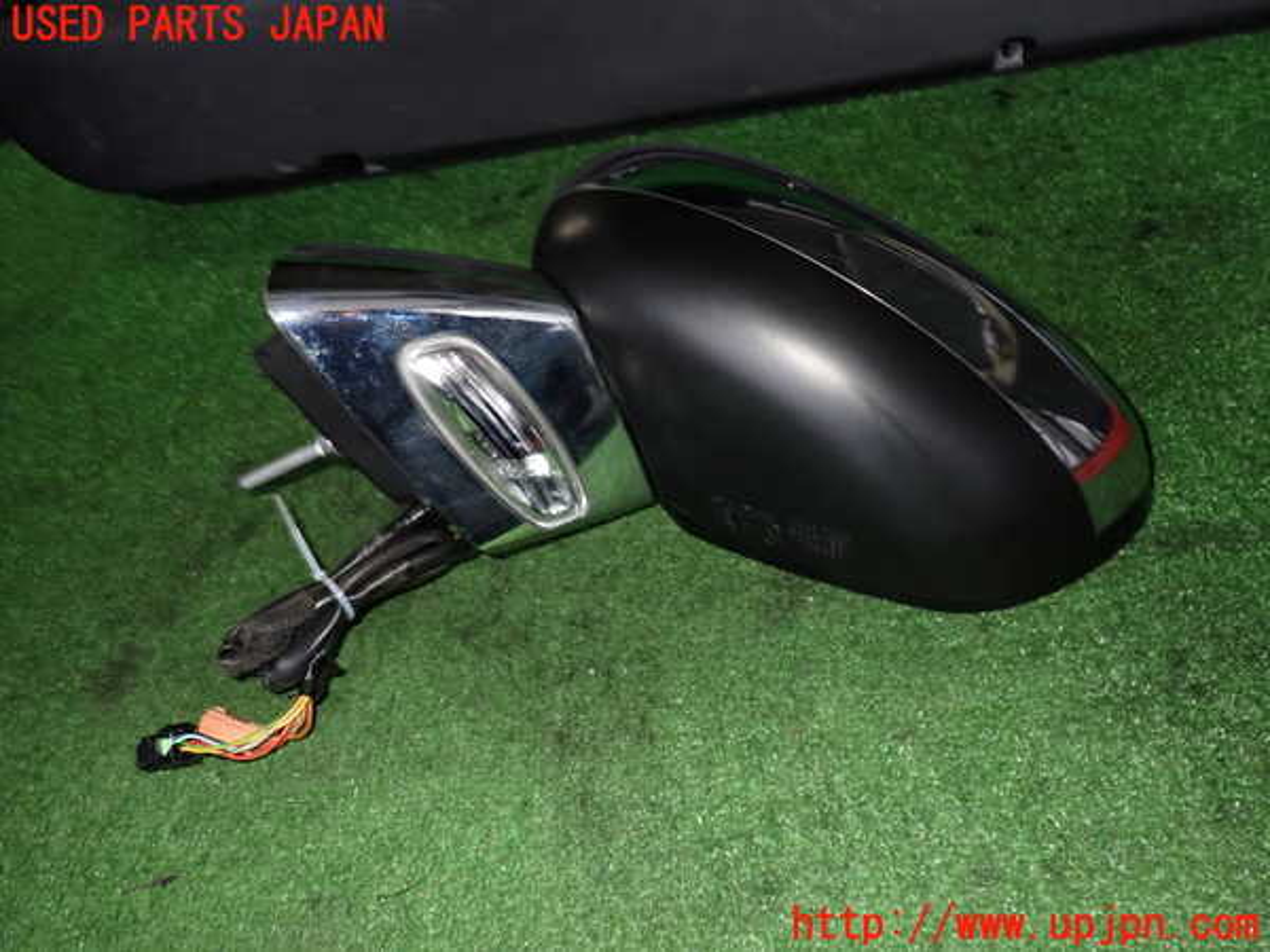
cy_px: 476
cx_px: 635
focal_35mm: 30
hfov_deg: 60.0
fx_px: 1101
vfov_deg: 46.8
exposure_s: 1/30
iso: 320
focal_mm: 5.4
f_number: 6.3
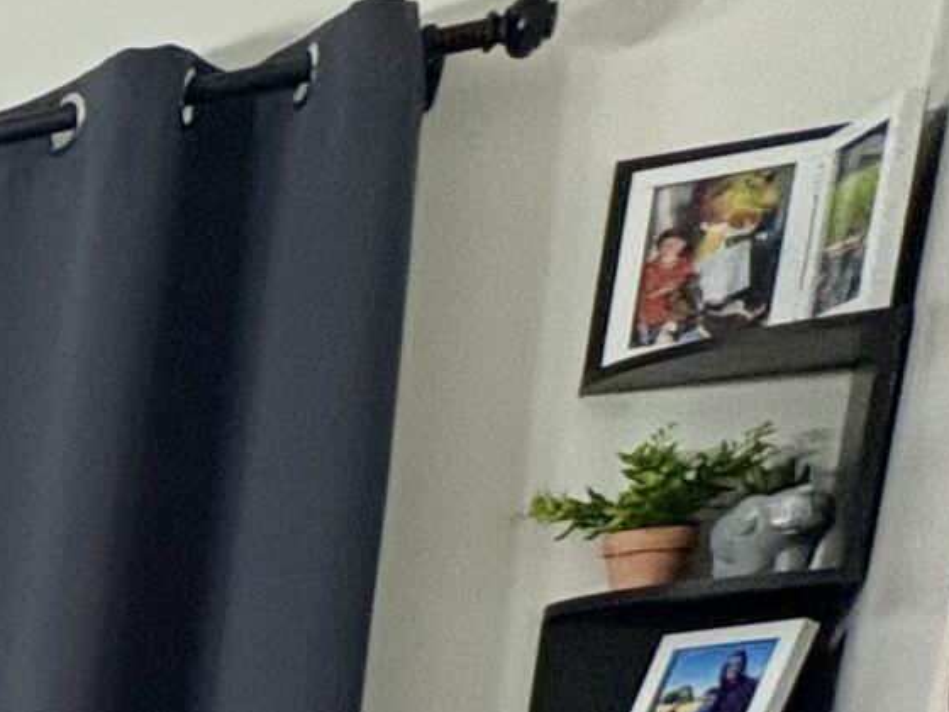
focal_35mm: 75
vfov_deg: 16.8
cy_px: 1221
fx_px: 2056
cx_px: -1368
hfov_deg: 14.8
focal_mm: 2.22
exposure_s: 1/60
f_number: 2.2
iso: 160
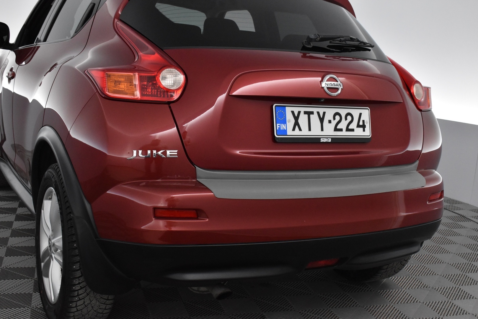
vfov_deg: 29.9
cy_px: 160
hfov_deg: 43.6
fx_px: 598
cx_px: 239
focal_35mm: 45
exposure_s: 1/160
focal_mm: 30
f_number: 6.3
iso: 3200
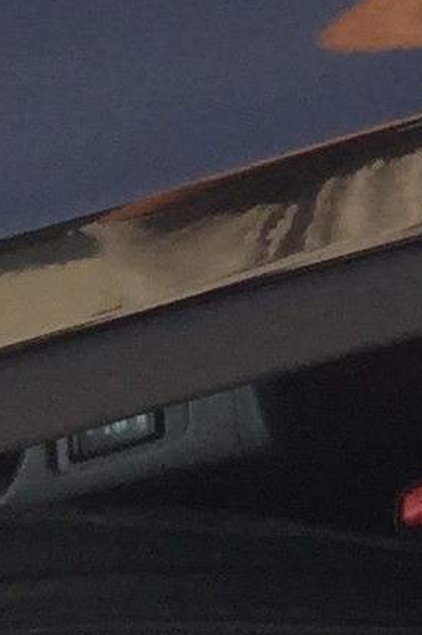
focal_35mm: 245
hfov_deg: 5.2
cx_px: 1480
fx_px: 4315
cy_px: -635
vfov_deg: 8.0
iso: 25
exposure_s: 1/154
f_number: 2.4
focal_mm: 3.3
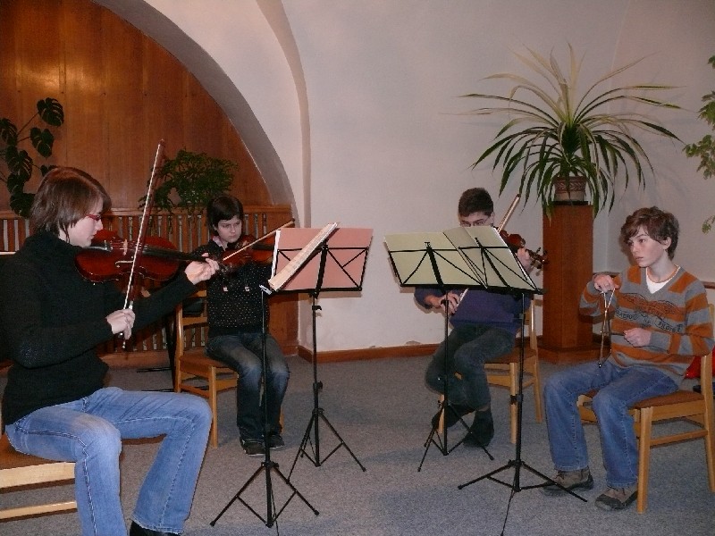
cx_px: 358
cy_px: 268
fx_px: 723
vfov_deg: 40.7
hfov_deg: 52.6
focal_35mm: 35
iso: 400
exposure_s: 1/30
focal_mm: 7.4
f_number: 2.8
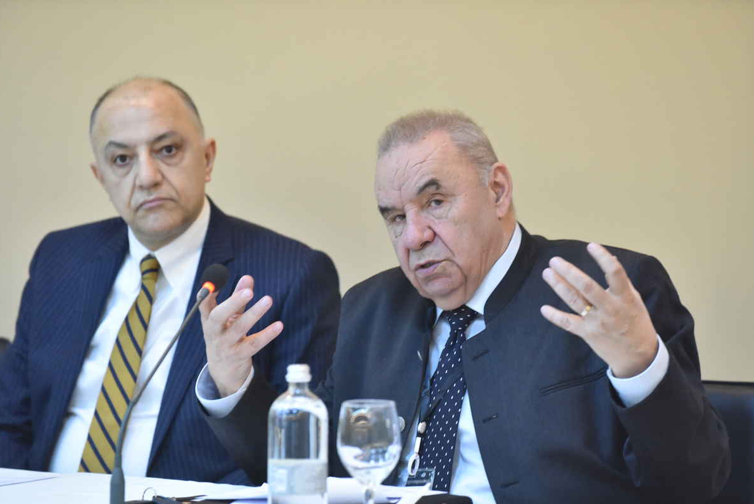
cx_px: 377
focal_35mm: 188
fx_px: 3939
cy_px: 270
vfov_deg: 7.3
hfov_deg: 10.9
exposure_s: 1/125
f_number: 3.5
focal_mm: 175
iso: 6400
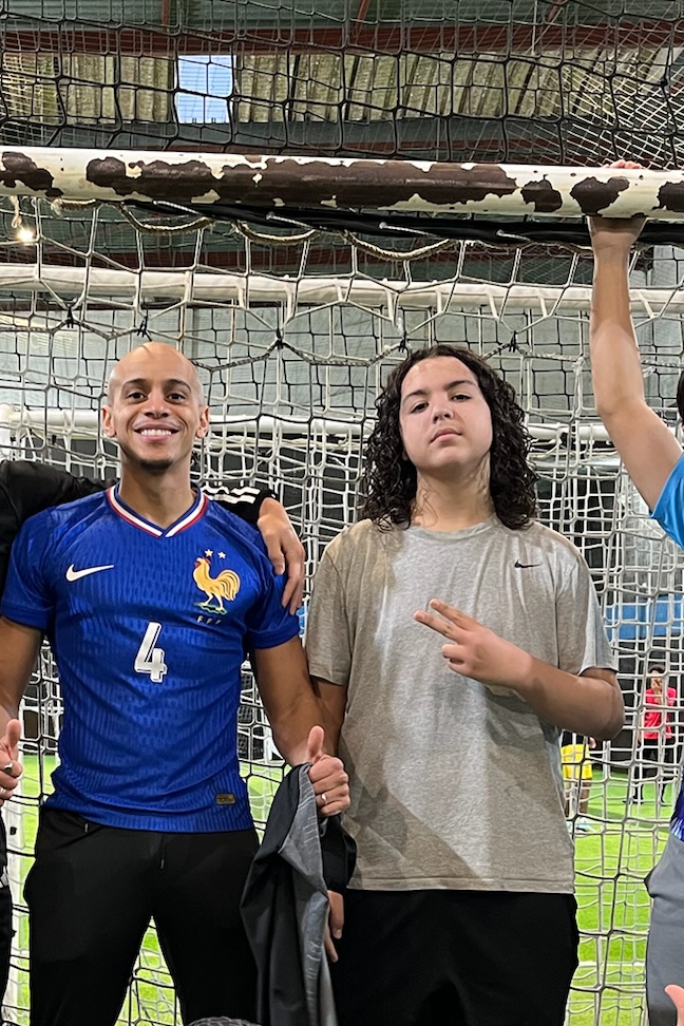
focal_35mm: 57
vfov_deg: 34.5
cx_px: 222
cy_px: 730
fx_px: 1624
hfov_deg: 23.7
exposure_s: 1/50
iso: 320
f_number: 1.6
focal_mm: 5.1
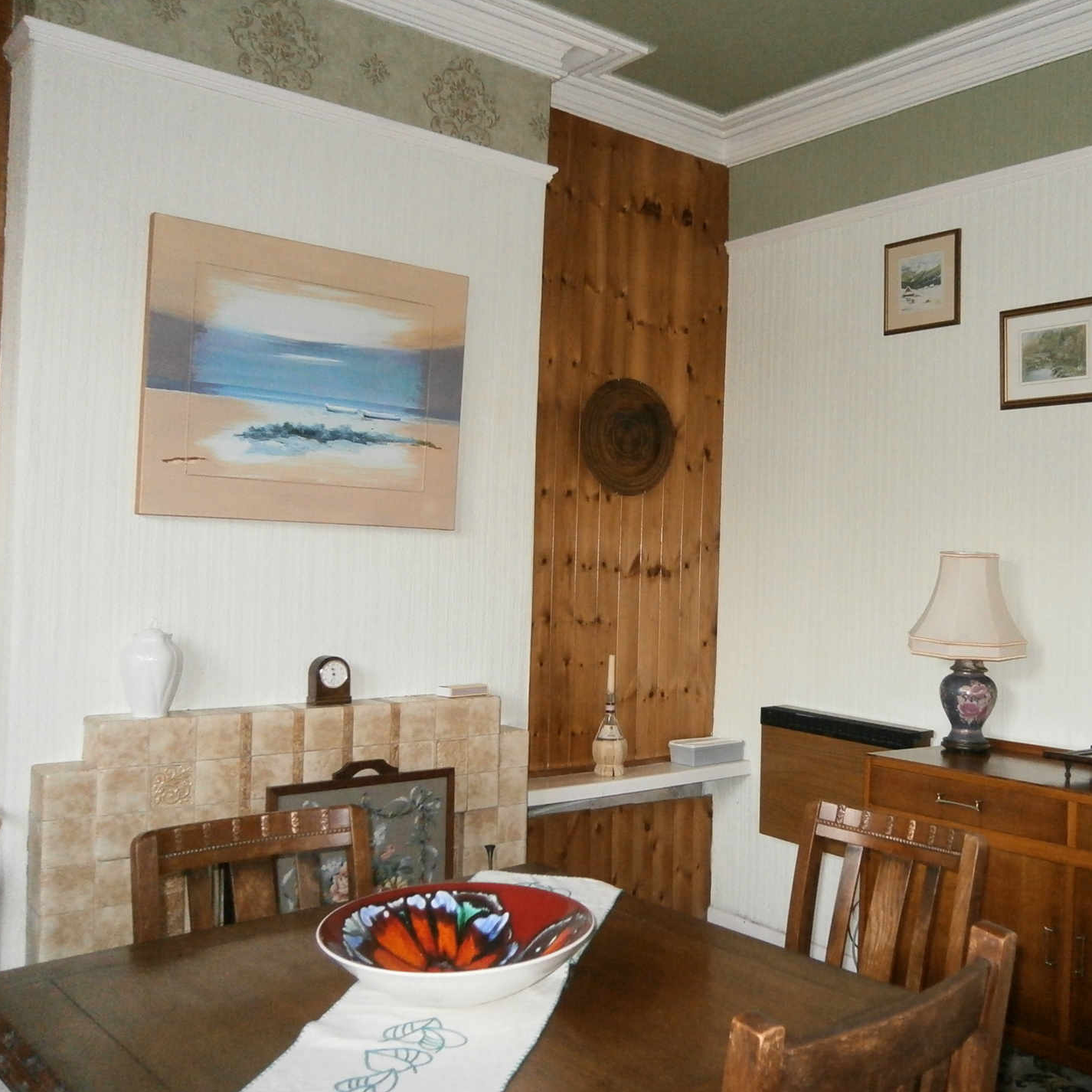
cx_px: 698
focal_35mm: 31
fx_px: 1106
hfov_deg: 51.9
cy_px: 543
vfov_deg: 52.5
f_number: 2.8
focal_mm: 4.7
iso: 400
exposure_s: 1/250
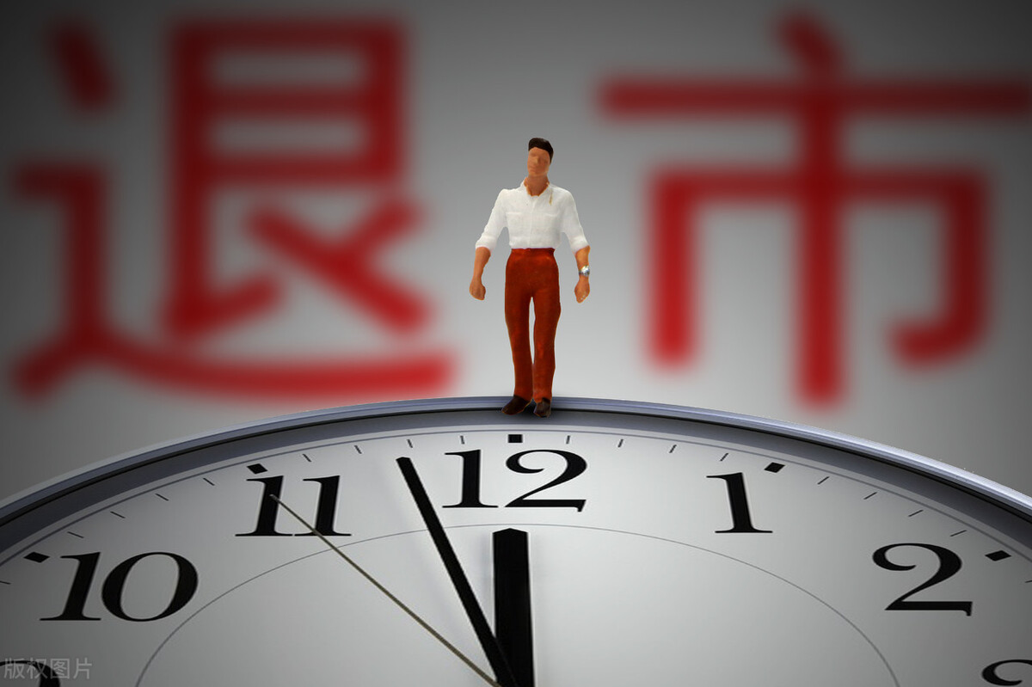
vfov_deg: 6.8
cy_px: 344
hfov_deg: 10.2
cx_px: 516
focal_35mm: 202
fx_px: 5788
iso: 800
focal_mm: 135
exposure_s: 1/180
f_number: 5.6
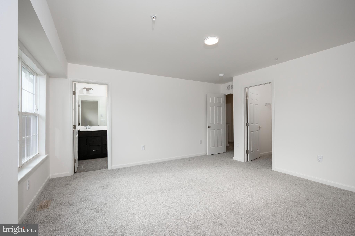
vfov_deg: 73.7
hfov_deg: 96.8
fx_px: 158
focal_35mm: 16
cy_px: 118
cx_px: 178
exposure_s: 1/100
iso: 250
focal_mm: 16
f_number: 9
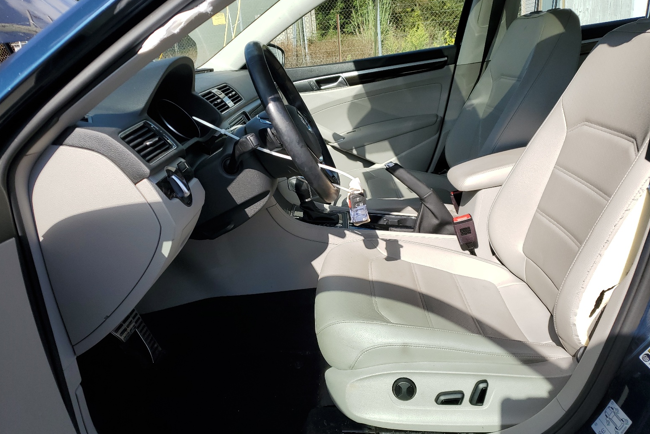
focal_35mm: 28
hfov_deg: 65.5
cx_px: 315
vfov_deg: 46.4
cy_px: 222
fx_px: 506
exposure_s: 1/2000
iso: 50
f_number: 1.5
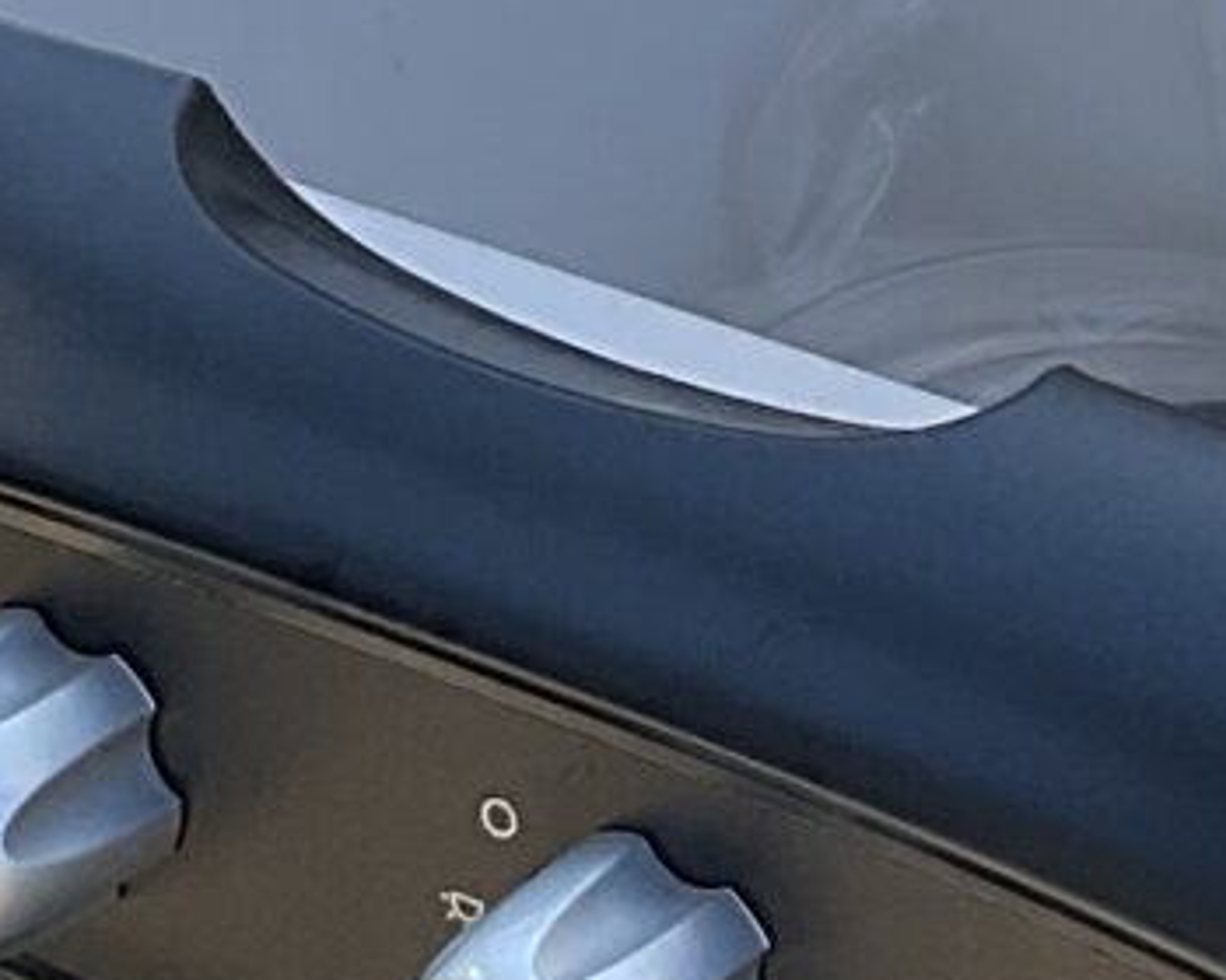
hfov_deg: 9.3
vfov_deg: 7.4
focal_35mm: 207
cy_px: 80
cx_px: 1145
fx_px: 7511
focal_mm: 3
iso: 16
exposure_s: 1/534
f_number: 1.8
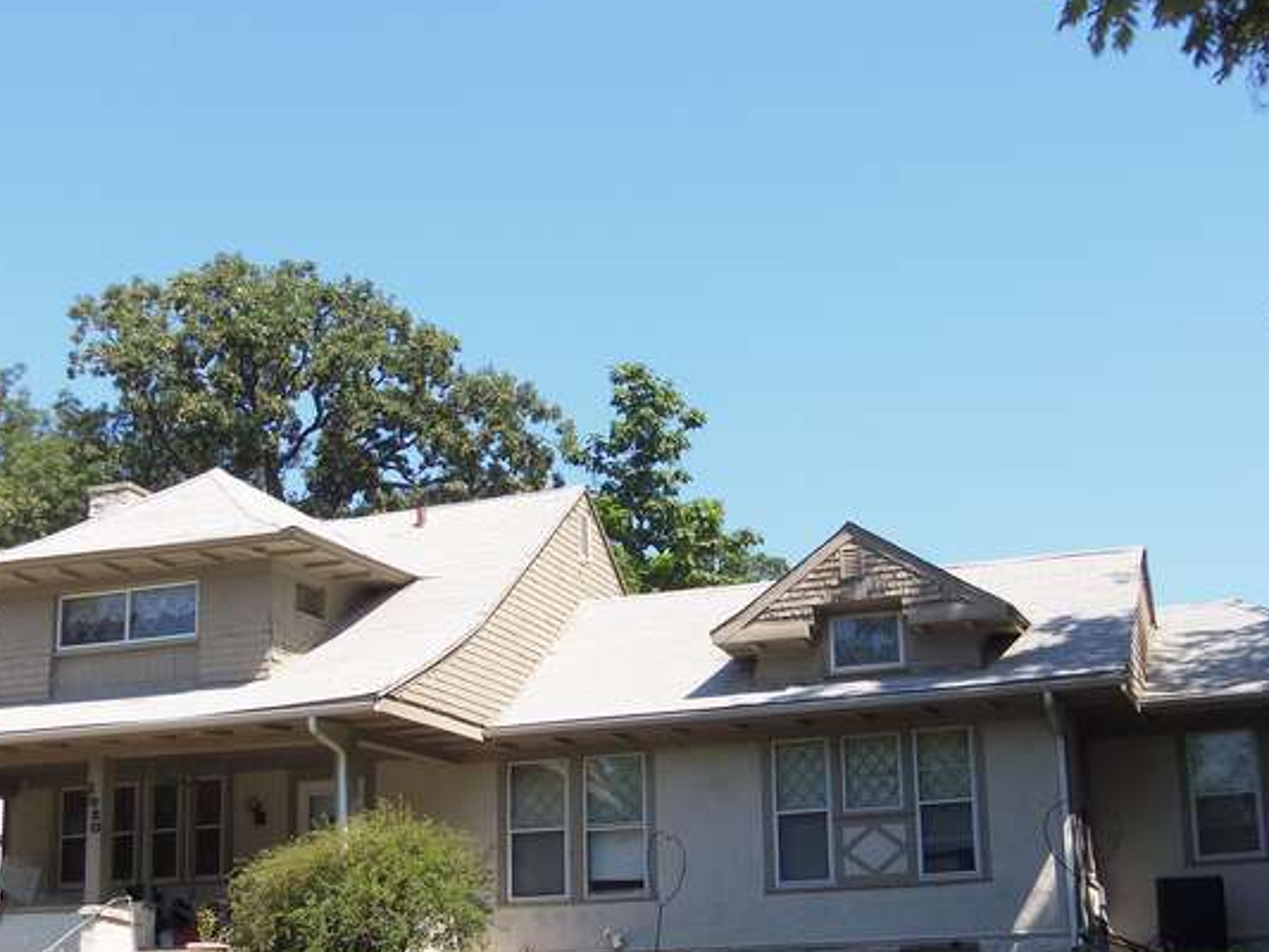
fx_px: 2090
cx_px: 652
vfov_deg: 25.6
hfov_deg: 33.8
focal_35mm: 57
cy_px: 612
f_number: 4.3
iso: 64
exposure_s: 1/200
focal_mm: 6.8
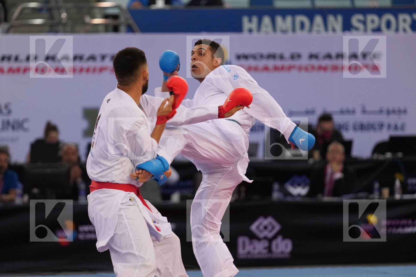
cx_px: 208
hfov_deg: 6.9
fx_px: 3466
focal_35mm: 300
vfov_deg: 4.6
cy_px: 138
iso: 2000
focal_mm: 200
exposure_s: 1/1000
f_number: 2.8
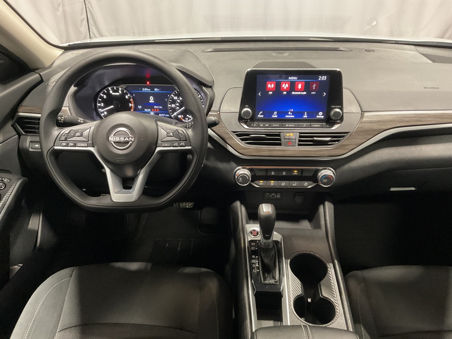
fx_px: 379
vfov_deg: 48.2
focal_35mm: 29
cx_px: 226
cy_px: 170
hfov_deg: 61.7
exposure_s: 1/30
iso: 250
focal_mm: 3
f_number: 1.8
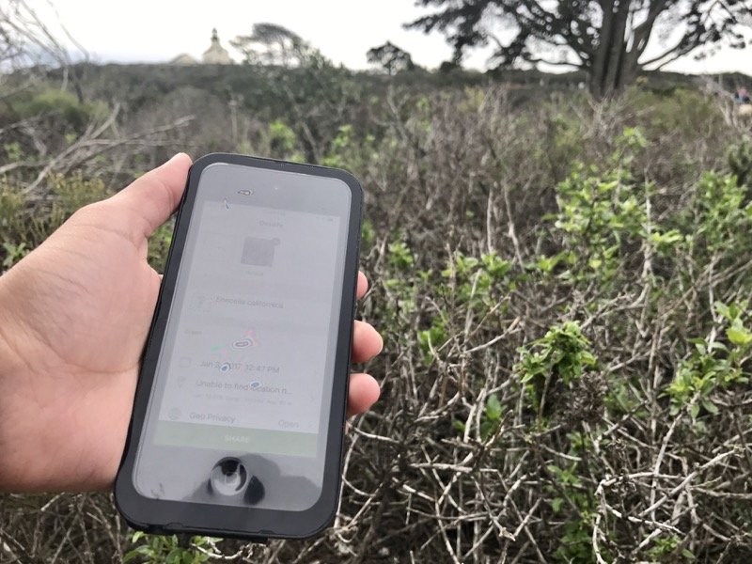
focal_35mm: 28
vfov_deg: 49.7
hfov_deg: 63.4
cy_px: 282
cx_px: 376
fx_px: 608
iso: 20
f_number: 1.8
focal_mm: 3.99
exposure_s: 1/785
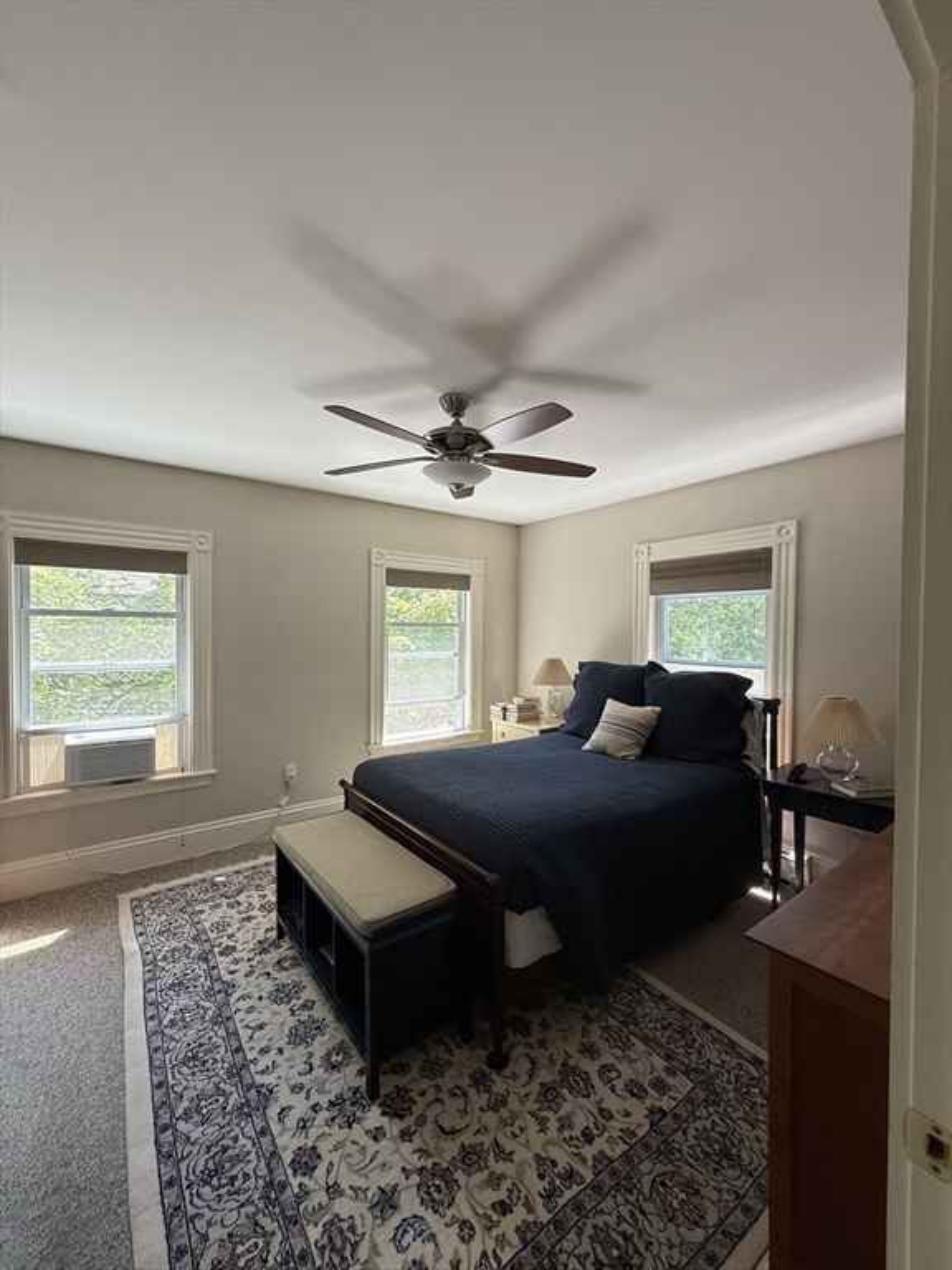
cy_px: 635
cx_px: 476
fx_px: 513
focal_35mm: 14
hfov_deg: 85.7
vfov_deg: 102.1
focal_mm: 2.22
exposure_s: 1/99
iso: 100
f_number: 2.2
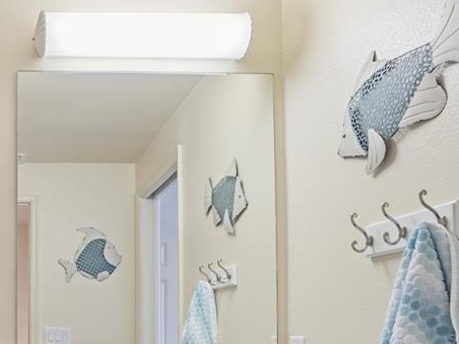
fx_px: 491
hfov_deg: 42.4
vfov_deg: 35.3
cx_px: -13
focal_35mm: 37
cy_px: 339
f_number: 9
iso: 400
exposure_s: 1/50
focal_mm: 17
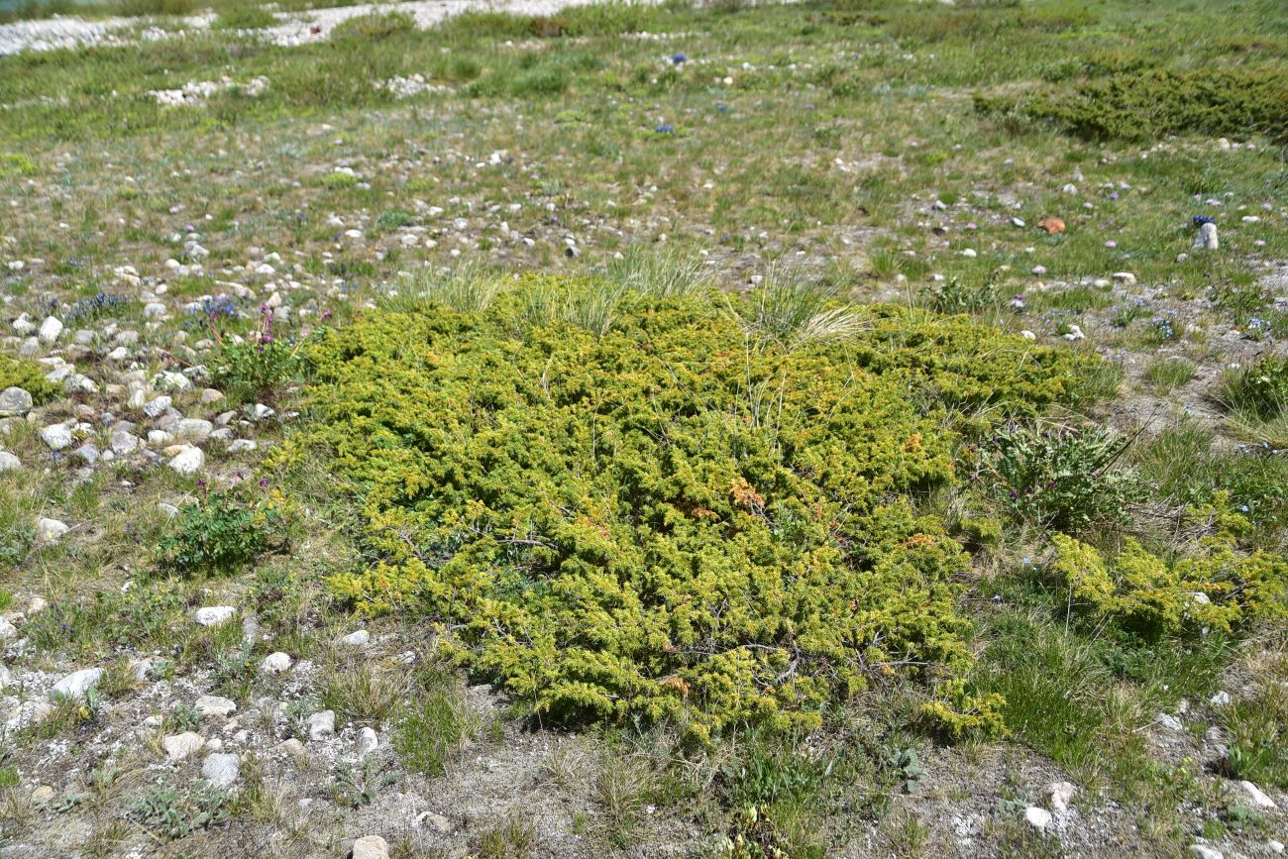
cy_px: 430
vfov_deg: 27.0
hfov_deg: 39.6
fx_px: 1789
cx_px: 644
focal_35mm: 50
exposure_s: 1/500
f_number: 5
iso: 100
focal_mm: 50
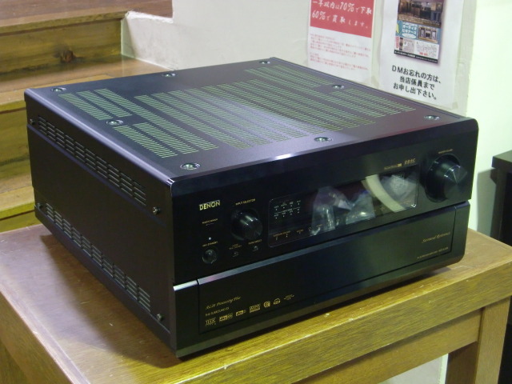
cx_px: 256
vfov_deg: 26.6
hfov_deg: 34.9
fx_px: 813
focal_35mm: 55
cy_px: 192
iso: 400
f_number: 3.6
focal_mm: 9.8
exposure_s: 1/13
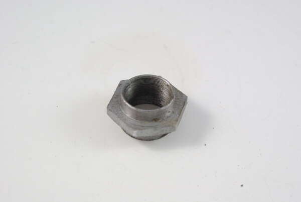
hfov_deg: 20.0
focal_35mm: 102
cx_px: 150
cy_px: 101
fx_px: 854
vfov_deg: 13.5
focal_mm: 68
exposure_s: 1/180
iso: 1600
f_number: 8
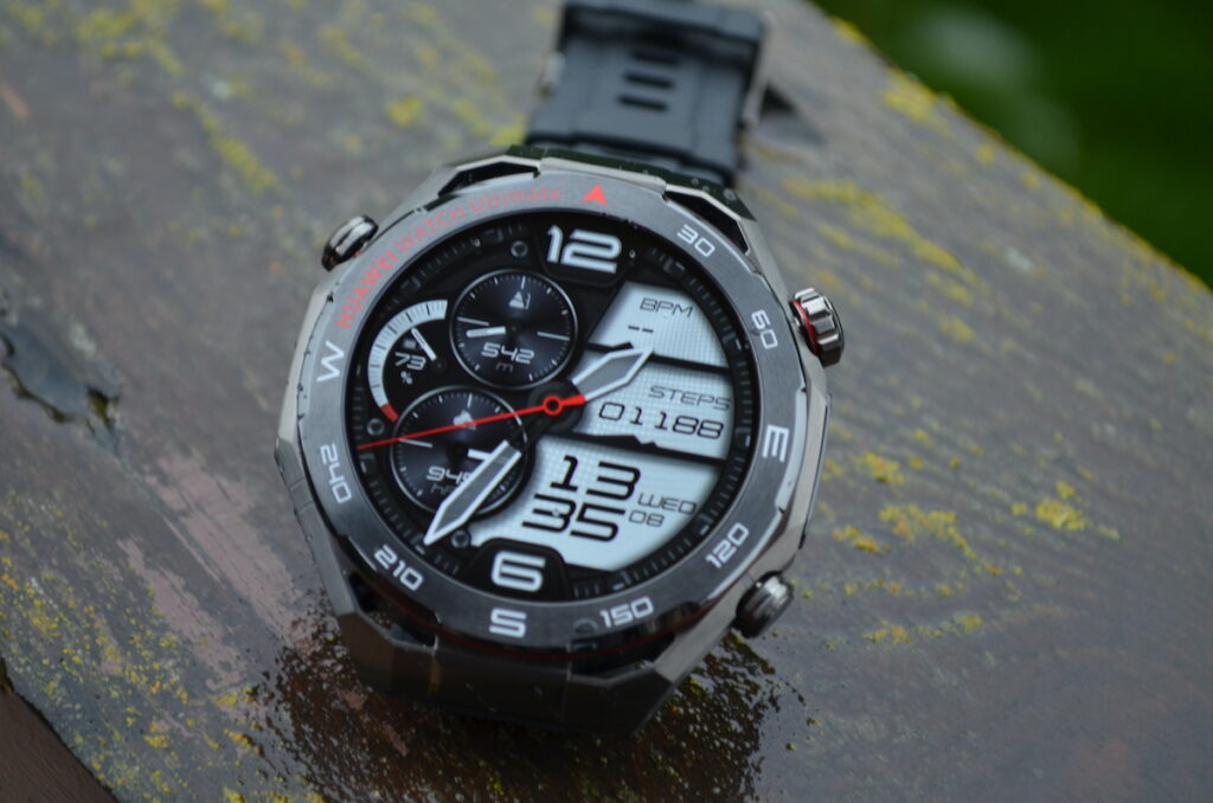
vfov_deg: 16.5
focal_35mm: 82
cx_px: 606
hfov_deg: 24.7
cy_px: 402
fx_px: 2774
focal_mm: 55
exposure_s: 1/80
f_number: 5.6
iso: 400
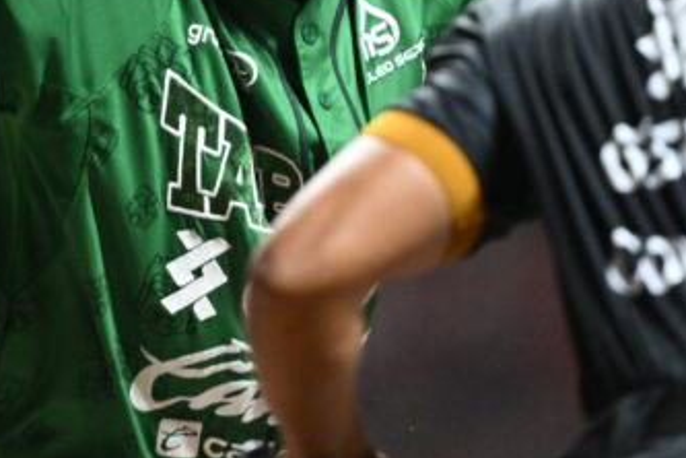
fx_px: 18292
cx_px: 303
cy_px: 59
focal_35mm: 960
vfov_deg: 1.4
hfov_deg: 2.1
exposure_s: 1/800
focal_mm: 400
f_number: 2.8
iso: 3200
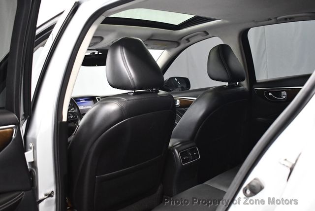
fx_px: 315
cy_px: 106
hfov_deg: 53.1
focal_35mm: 36
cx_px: 158
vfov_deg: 36.9
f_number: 3.5
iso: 3600
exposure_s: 1/60
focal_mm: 18
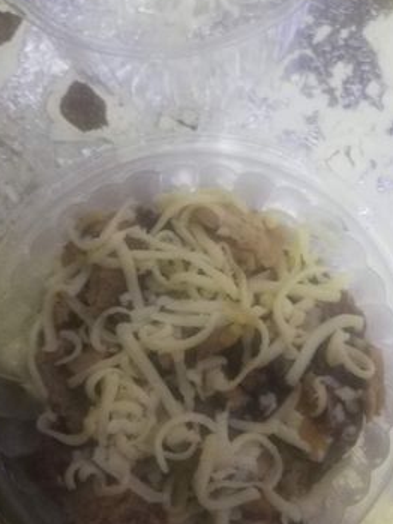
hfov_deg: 43.0
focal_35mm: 33
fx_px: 499
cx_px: 198
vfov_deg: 55.2
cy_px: 297
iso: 640
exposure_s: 1/20
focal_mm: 3.81
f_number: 2.2
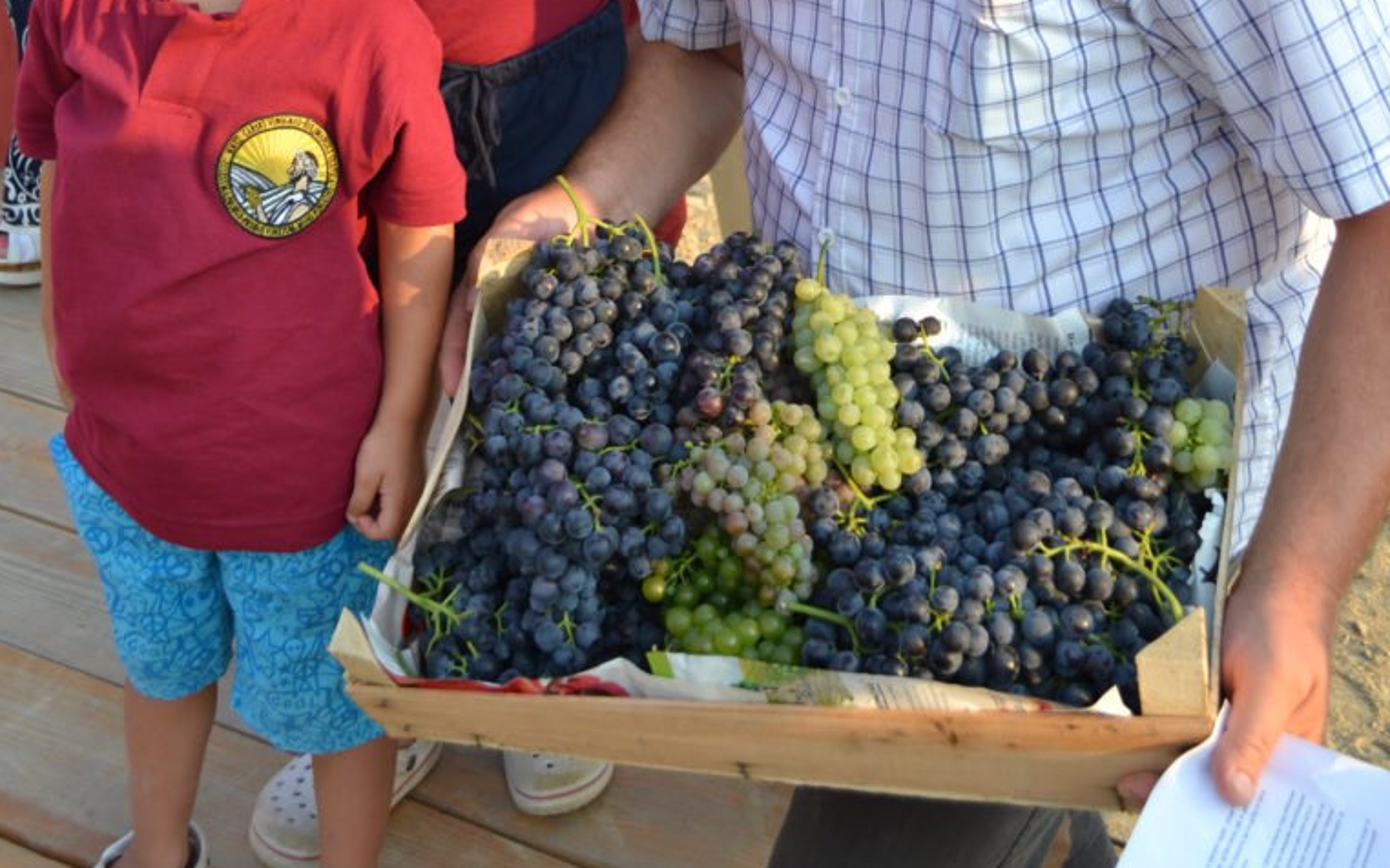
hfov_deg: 39.6
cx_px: 695
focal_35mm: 51
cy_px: -83
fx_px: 1932
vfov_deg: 23.8
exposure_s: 1/200
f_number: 5.6
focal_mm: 22
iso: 200
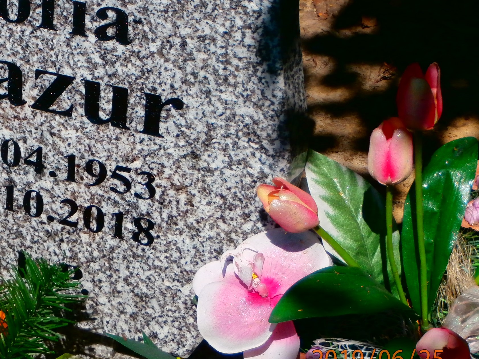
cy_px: 106
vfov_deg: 12.2
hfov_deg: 16.1
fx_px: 1674
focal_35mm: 121
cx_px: 67
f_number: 4.7
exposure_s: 1/1000
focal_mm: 12.1
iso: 100
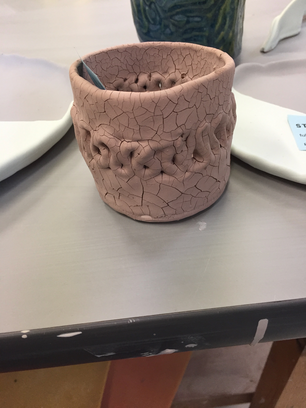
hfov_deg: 48.2
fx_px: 342
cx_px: 153
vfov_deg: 61.7
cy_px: 204
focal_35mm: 29
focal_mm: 4.15
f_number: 2.2
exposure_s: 1/30
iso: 50
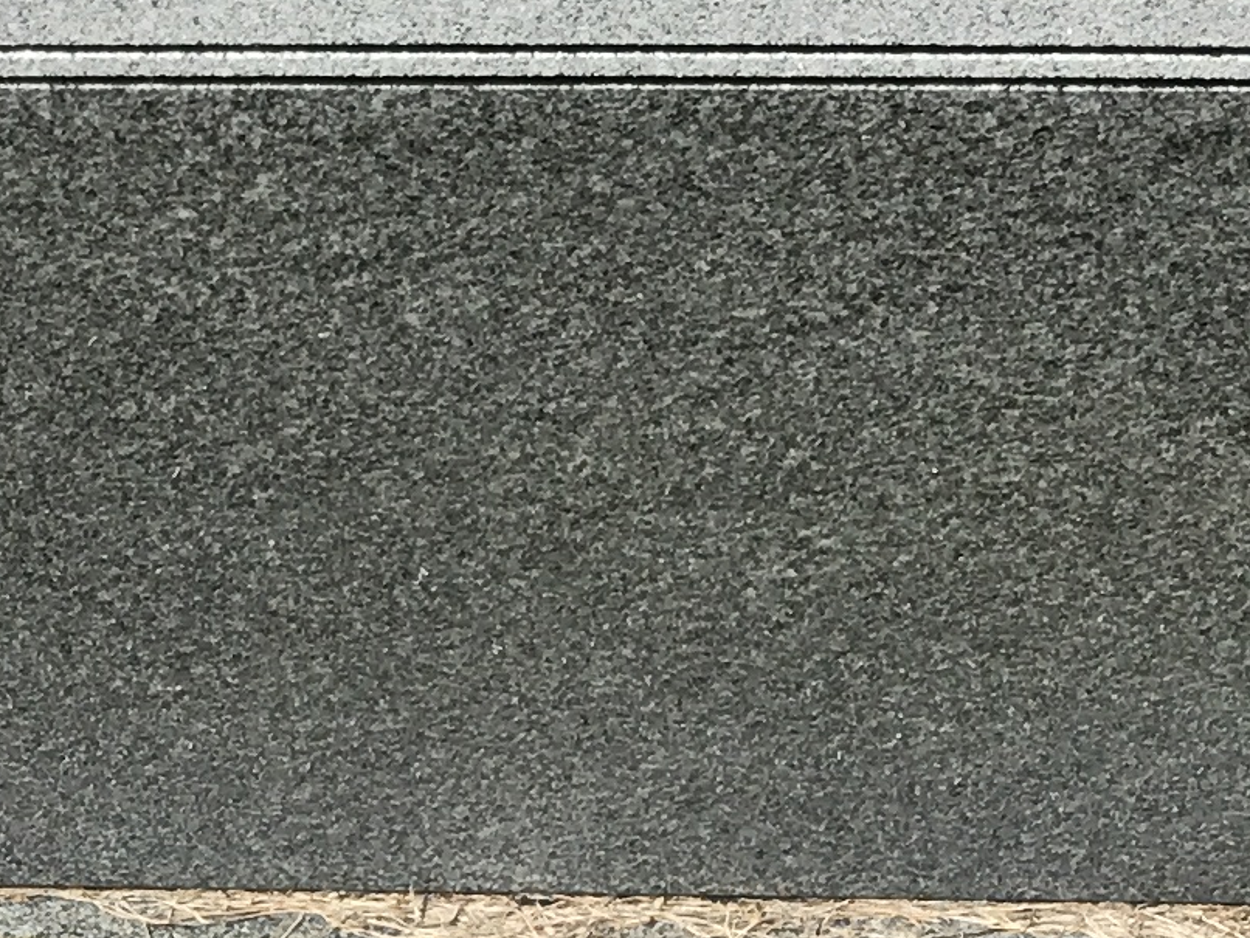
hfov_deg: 13.6
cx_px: -386
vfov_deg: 10.5
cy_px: 1042
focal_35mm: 140
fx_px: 5057
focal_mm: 3.99
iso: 20
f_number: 1.8
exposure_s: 1/2519
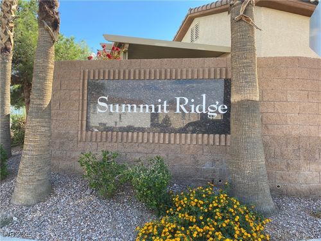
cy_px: 120
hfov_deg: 67.3
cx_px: 160
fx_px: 241
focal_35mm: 26
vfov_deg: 53.1
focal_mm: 4.25
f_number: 1.8
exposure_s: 1/534
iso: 32
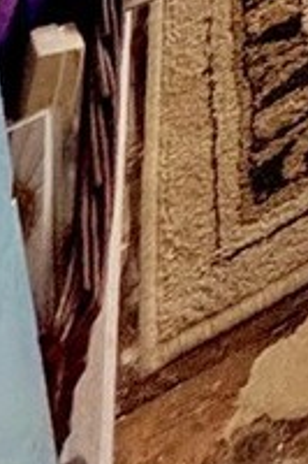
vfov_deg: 9.7
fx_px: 1350
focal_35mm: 105
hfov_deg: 9.1
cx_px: 1040
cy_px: -1144
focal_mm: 2.22
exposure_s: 1/120
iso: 250
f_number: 2.2
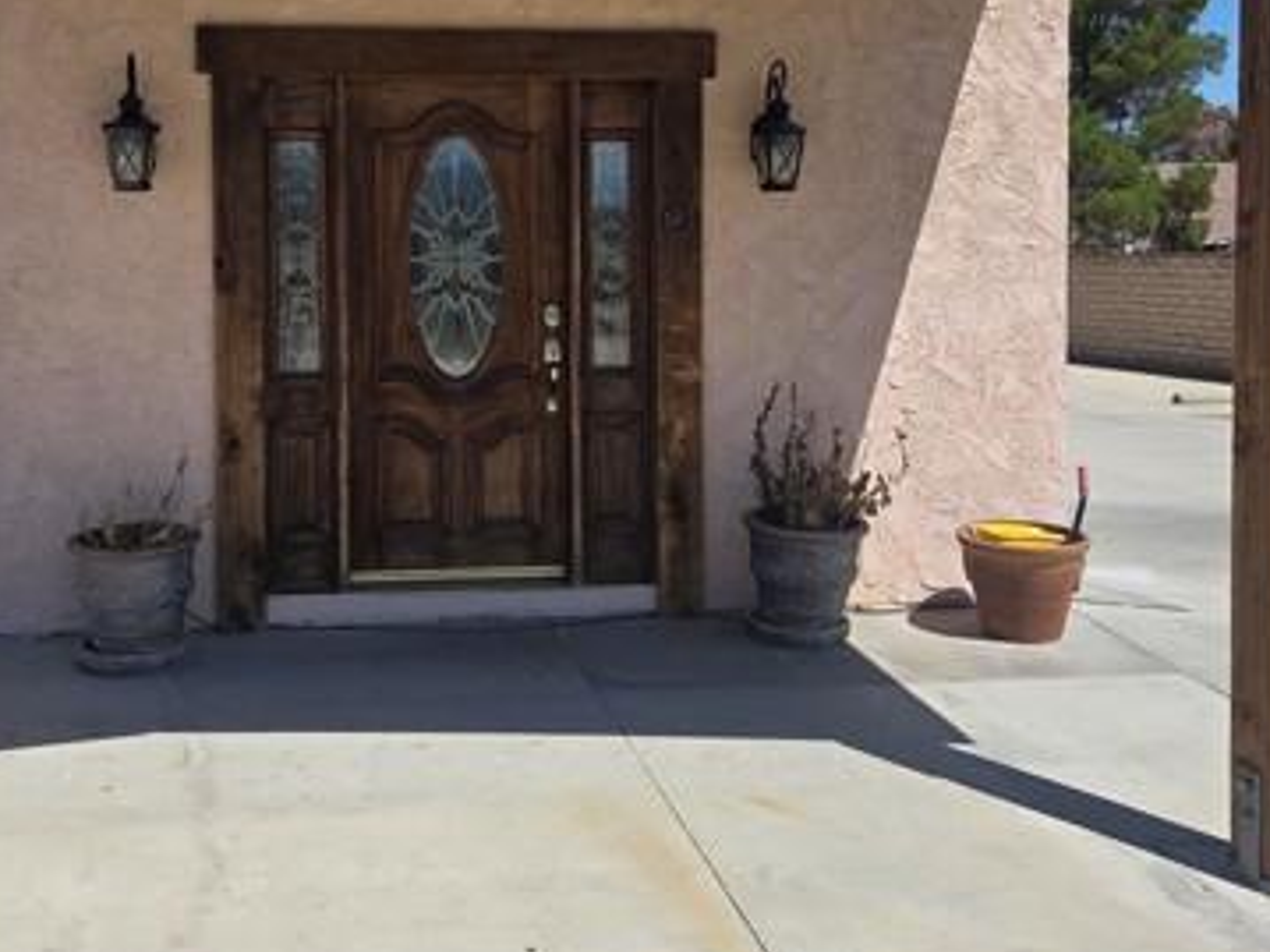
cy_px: 326
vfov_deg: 34.8
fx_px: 1504
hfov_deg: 45.4
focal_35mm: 41
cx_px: 467
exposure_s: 1/7075
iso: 80
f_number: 1.8
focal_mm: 5.4
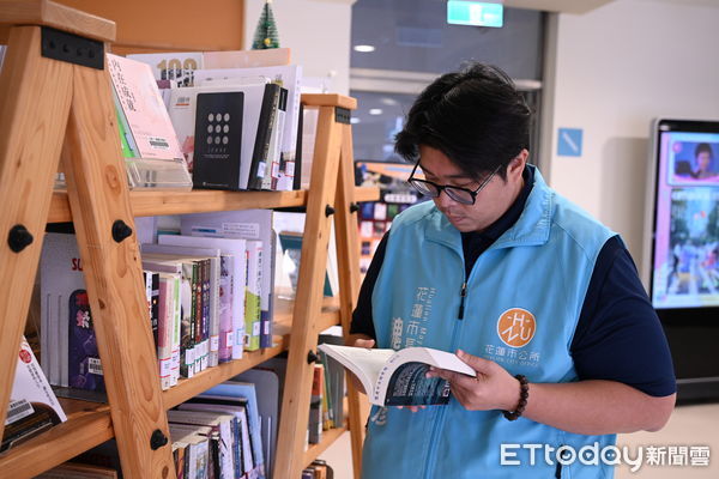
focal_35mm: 39
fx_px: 779
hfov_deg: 49.6
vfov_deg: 34.2
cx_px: 360
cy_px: 240
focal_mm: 39
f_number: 4
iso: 2800
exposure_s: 1/200
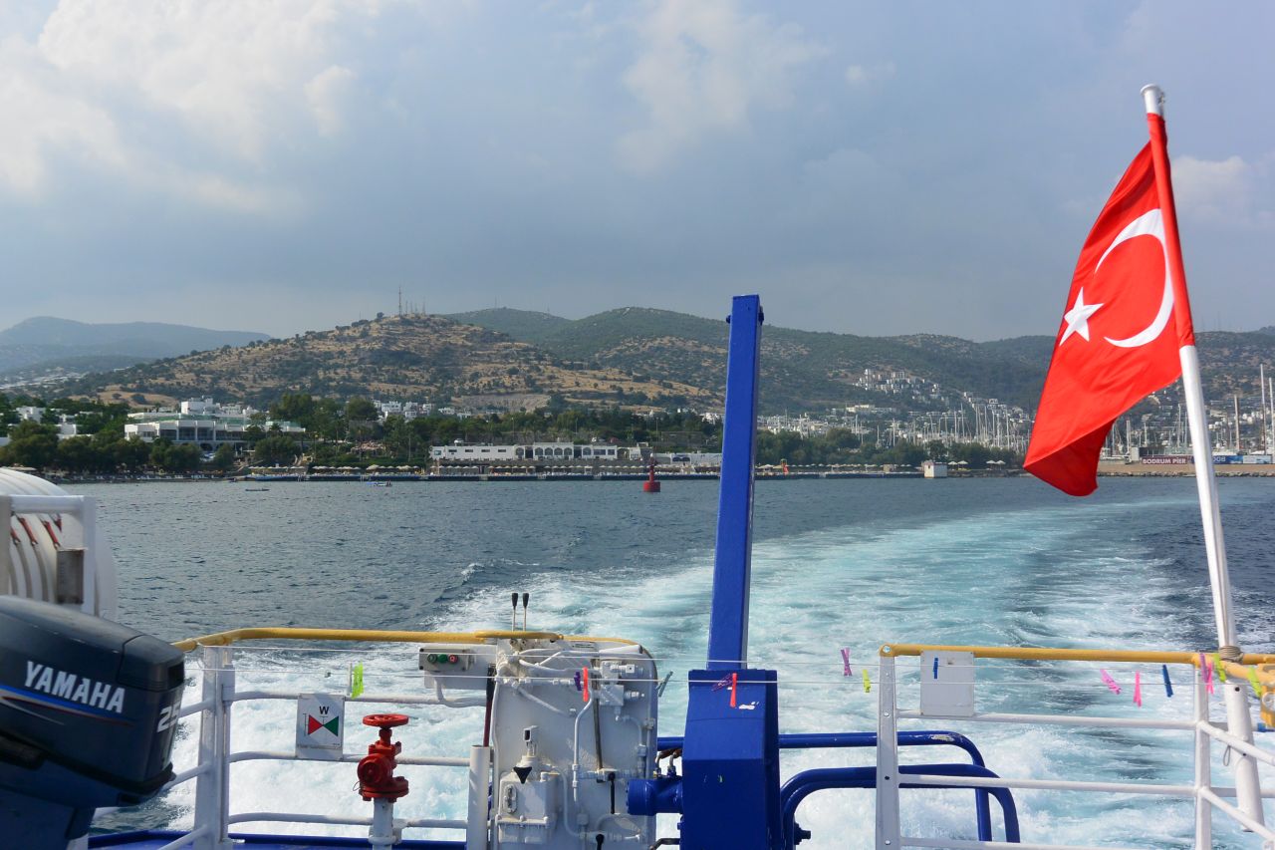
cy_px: 425
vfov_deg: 33.4
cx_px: 638
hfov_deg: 48.5
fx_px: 1416
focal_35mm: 40
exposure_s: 1/800
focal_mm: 15.1
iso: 160
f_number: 5
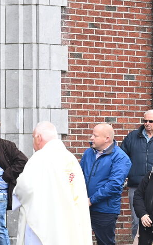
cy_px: 148
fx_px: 1943
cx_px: -117
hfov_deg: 4.5
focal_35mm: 291
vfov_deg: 7.2
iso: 800
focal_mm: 112
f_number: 7.1
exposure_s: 1/640
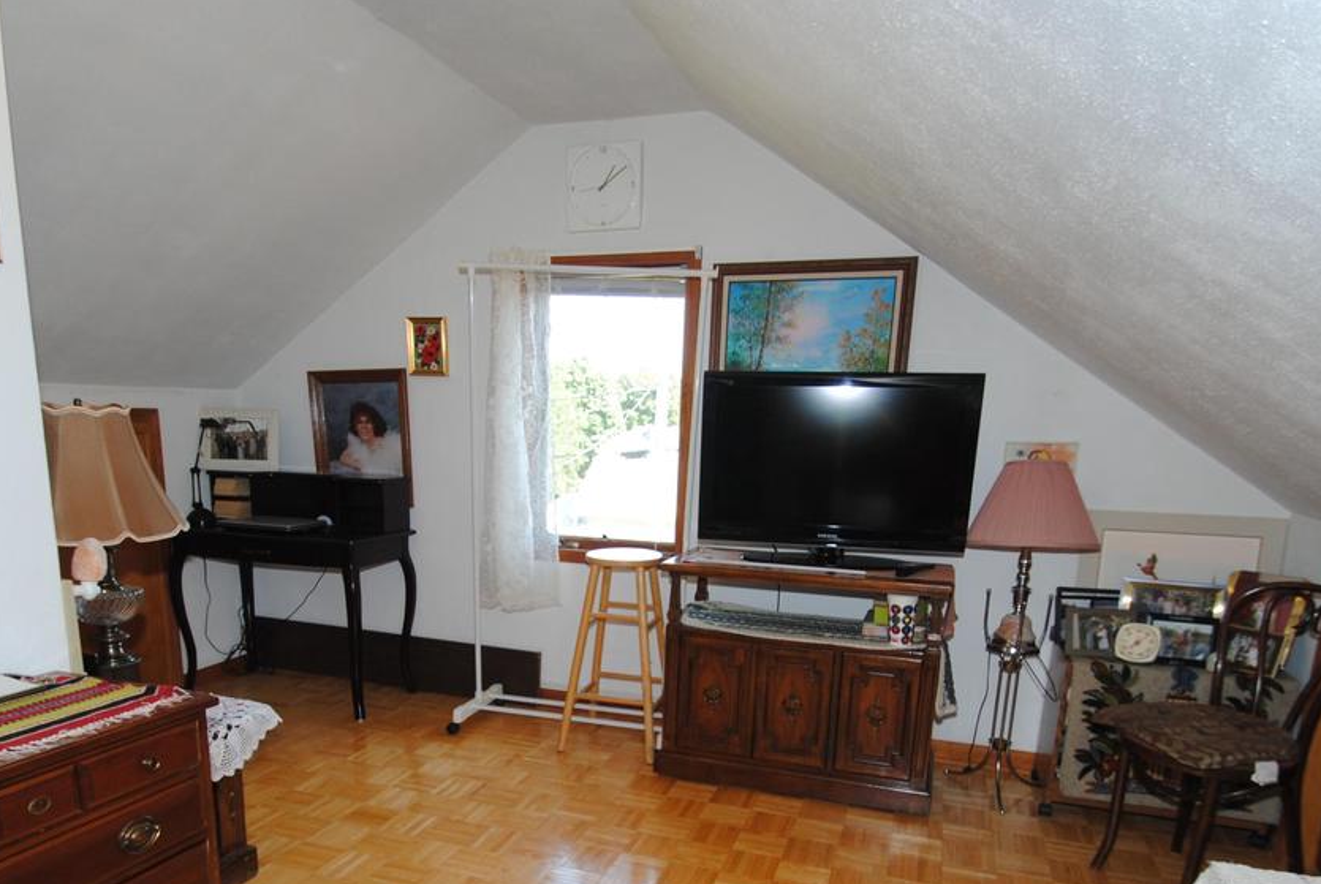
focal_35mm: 23
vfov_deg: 53.6
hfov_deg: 75.9
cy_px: 621
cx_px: 601
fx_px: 845
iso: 200
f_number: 4
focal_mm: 10
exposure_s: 1/60
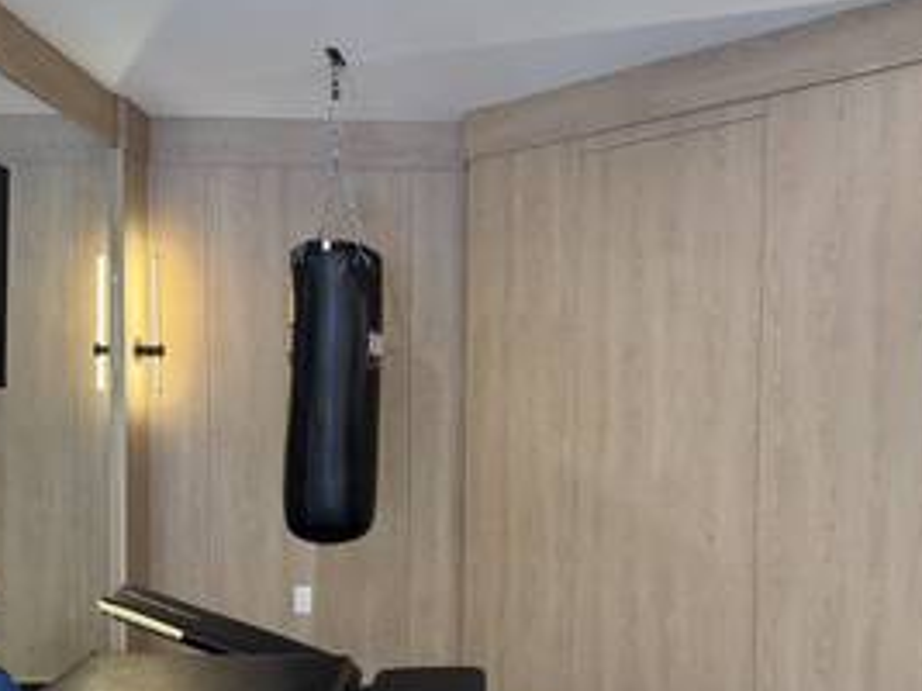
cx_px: 477
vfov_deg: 39.4
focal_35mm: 36
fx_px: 958
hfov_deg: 51.4
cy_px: 418
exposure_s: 1/60
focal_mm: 6.76
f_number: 1.78
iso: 200
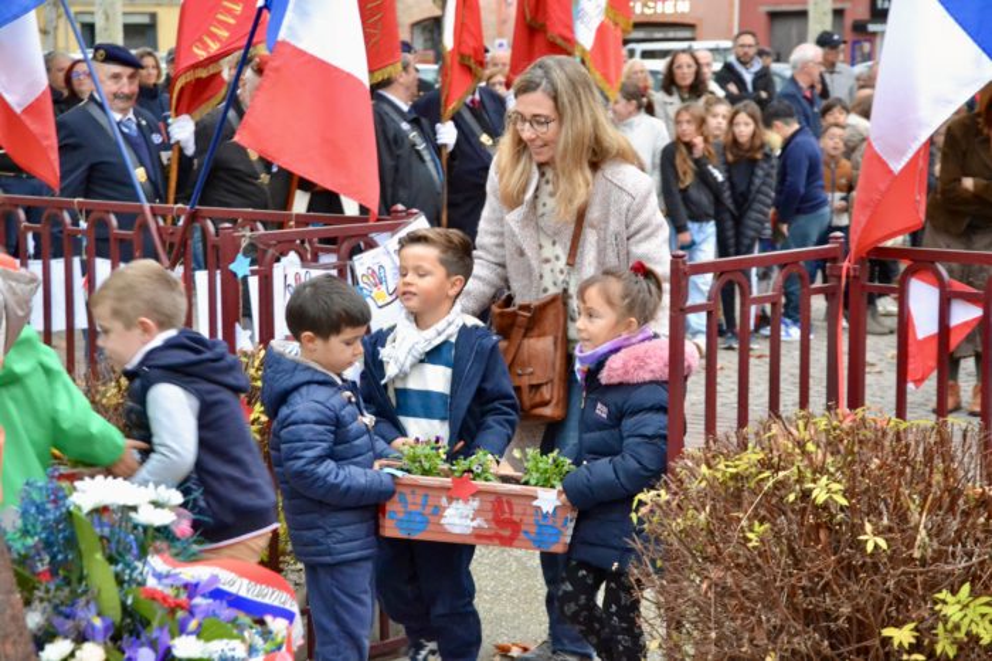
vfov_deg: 15.7
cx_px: 496
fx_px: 2396
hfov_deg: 23.4
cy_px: 330
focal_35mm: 87
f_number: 5
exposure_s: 1/40
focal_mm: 58
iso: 3200
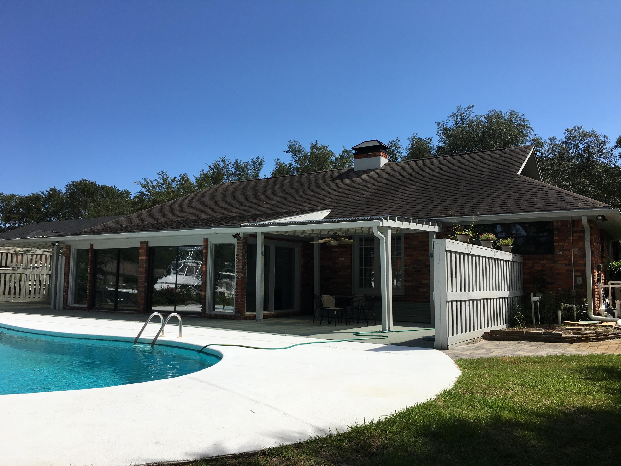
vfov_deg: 48.2
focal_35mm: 29
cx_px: 310
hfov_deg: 61.7
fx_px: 520
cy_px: 233
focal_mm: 4.15
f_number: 2.2
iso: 25
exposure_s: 1/2747
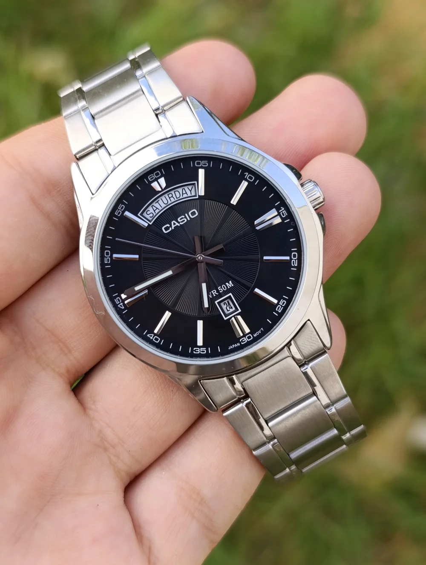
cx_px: 213
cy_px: 282
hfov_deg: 59.0
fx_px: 376
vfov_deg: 73.8
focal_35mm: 23
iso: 50
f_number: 1.6
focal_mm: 6.14
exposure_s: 1/187
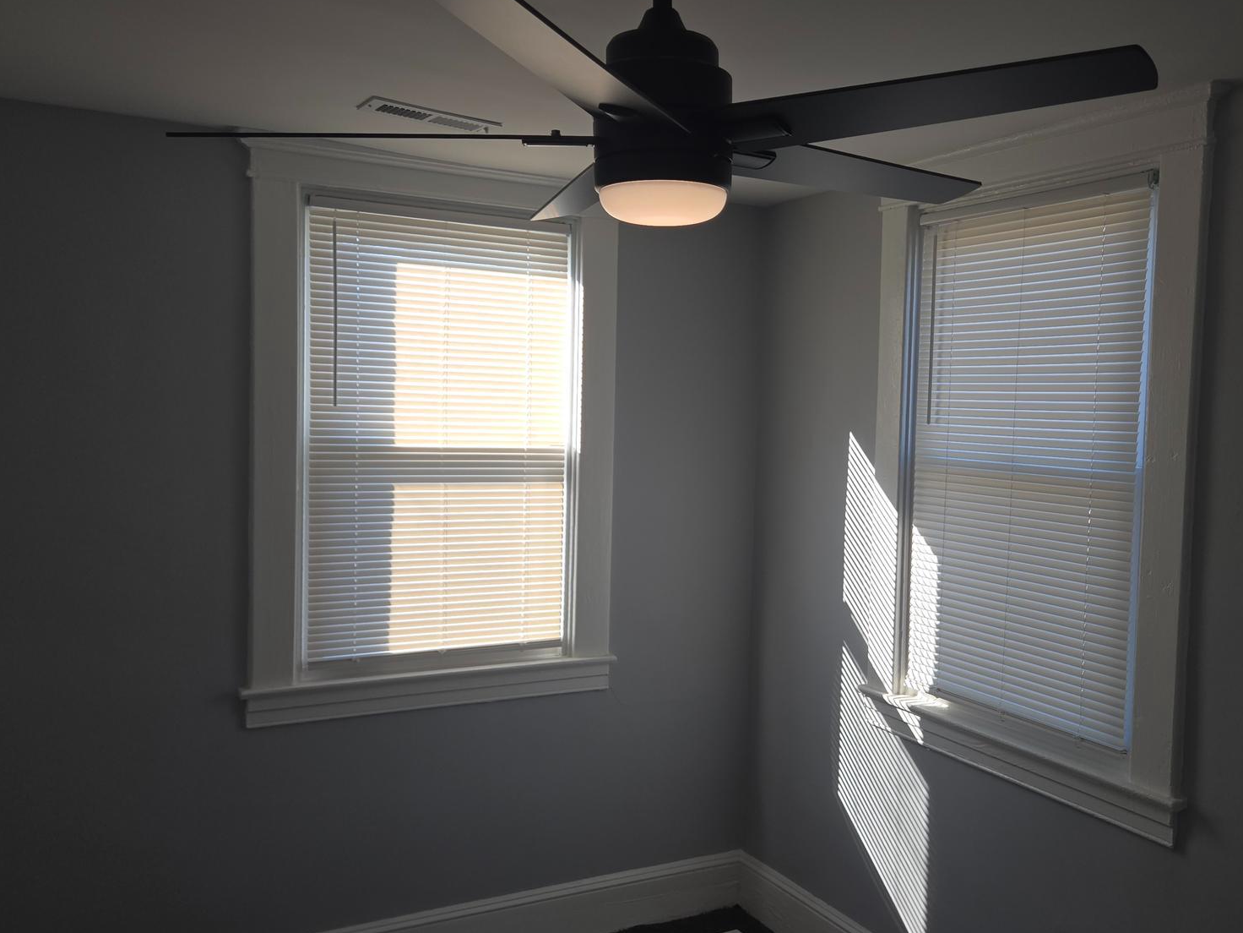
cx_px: 735
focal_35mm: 32
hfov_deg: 56.5
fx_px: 1149
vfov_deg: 44.2
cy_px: 475
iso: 25
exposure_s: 1/240
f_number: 1.8
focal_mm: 5.4
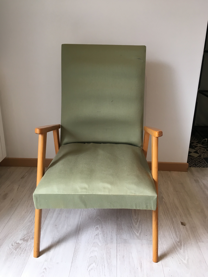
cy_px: 138
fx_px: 232
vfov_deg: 61.7
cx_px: 104
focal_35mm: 29
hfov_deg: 48.2
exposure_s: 1/33
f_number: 2.2
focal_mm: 4.15
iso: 32
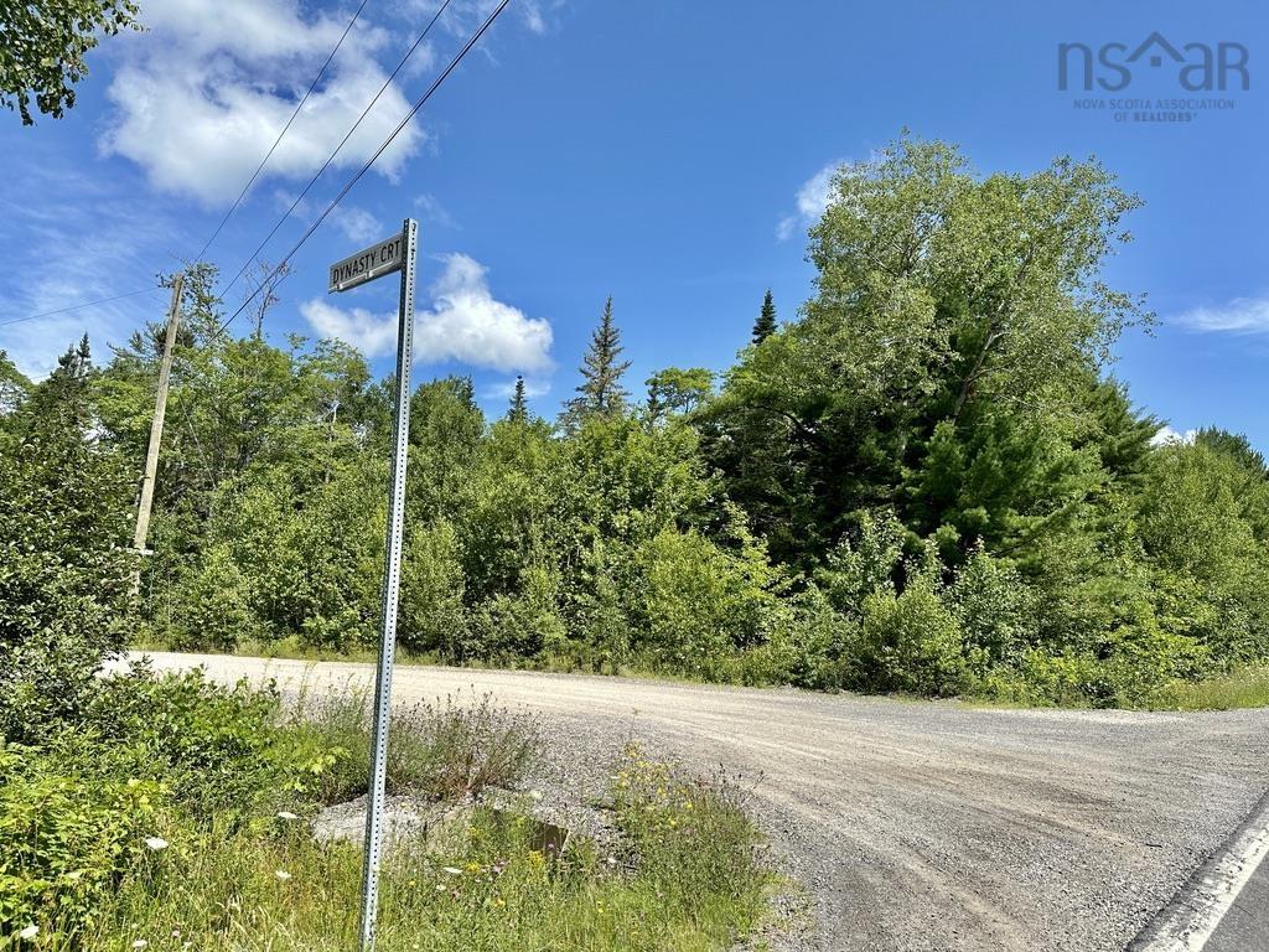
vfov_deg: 56.8
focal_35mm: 24
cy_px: 476
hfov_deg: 71.6
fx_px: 880
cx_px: 634
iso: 80
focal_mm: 6.86
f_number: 1.78
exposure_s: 1/4545
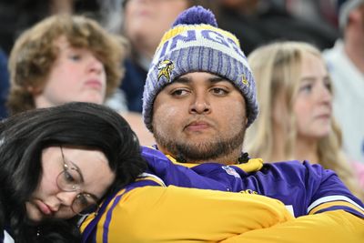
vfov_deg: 3.4
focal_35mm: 400
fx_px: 4046
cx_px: 182
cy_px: 122
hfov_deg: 5.2
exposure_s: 1/400
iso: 1600
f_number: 4.5
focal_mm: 400
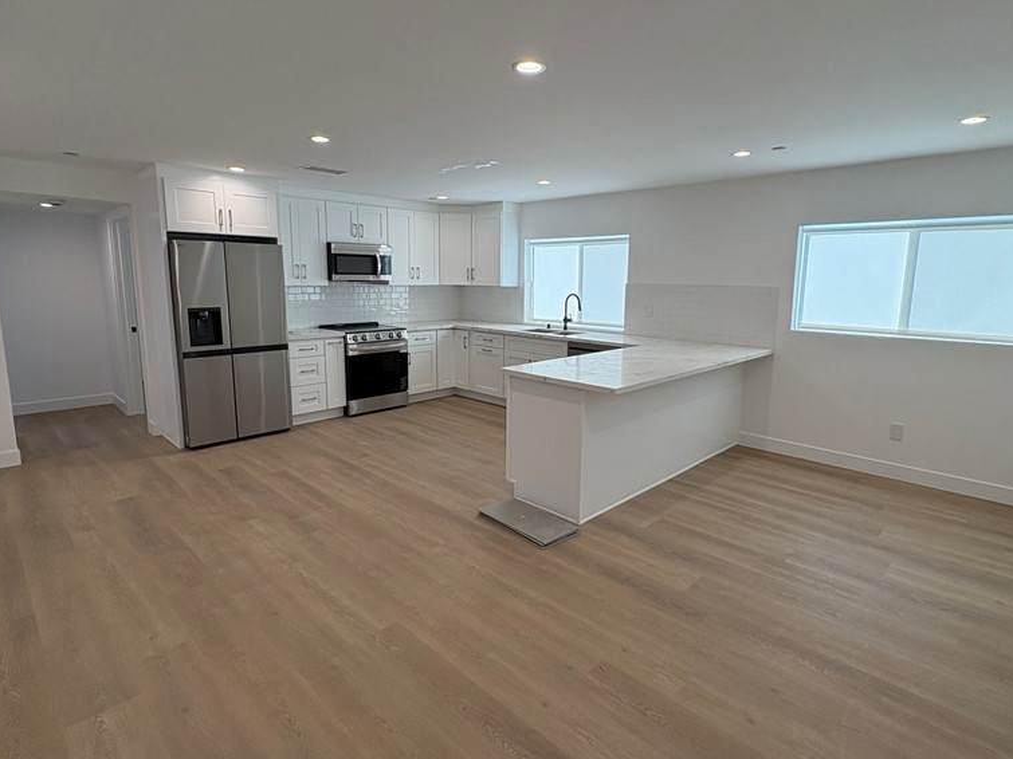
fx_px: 556
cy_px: 362
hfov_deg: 84.7
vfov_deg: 68.6
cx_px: 503
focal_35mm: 19
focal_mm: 2.22
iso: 64
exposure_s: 1/129
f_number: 2.2
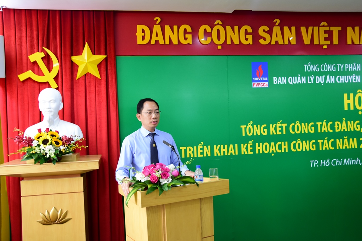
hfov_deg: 53.1
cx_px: 181
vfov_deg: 36.9
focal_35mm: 36
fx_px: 362
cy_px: 120
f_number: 3.8
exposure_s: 1/40
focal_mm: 24
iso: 800
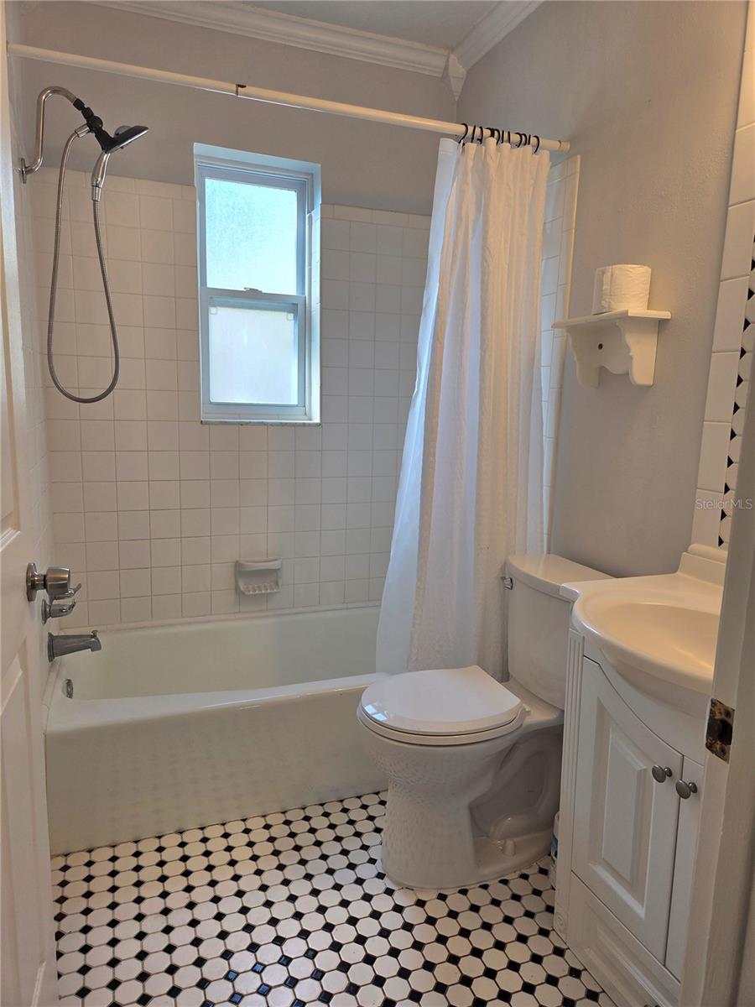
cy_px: 504
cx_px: 378
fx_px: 669
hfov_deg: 58.9
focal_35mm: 23
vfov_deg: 73.9
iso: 40
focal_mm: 5.4
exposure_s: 1/120
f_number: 1.8
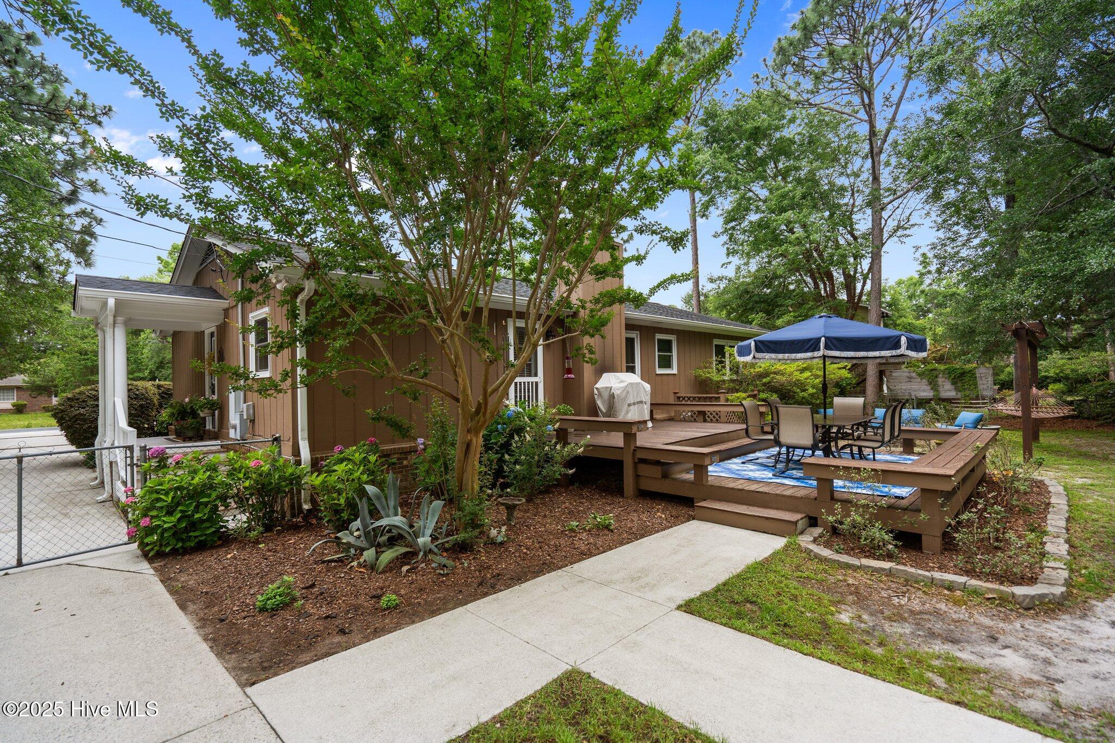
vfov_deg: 73.7
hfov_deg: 96.7
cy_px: 372
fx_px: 495
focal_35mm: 16
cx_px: 558
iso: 200
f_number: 4
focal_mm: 16
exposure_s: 1/160
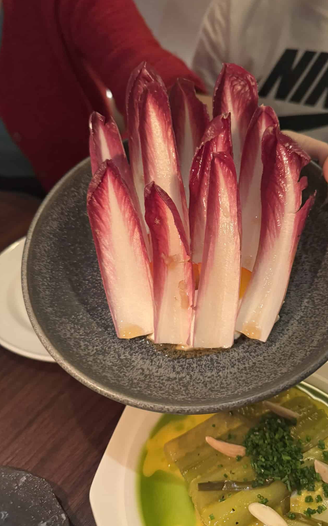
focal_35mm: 26
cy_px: 267
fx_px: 372
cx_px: 200
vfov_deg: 70.4
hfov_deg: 47.2
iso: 800
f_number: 1.8
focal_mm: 6.8
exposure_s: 1/50
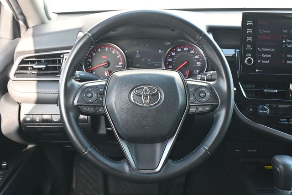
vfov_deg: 31.9
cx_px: 146
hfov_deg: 46.4
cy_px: 98
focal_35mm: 42
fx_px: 340
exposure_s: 1/125
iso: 800
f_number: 4.5
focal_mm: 28
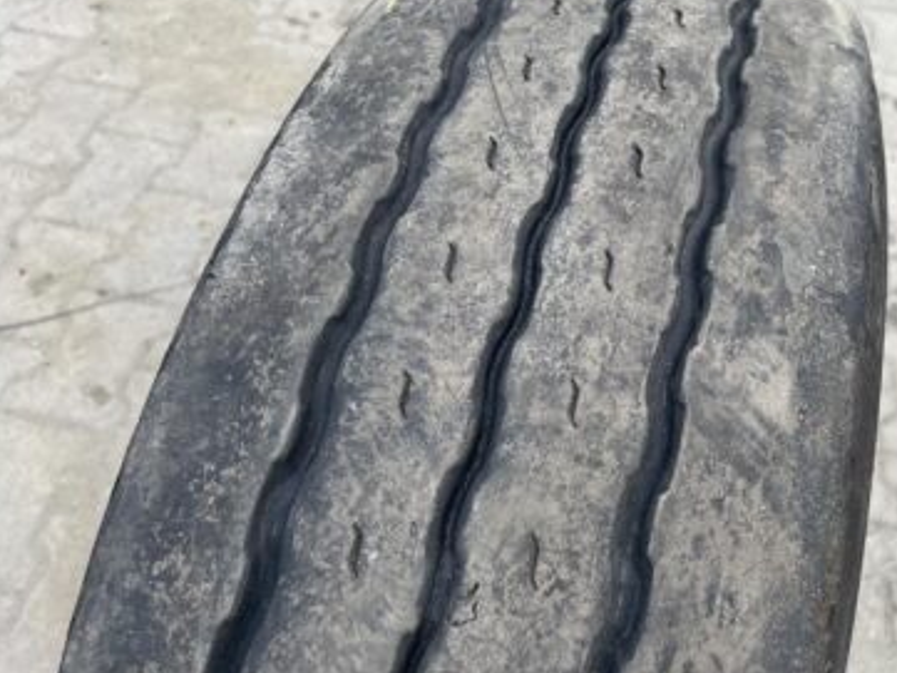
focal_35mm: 31
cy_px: 287
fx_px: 804
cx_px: 524
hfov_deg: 58.0
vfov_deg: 45.3
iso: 32
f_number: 1.6
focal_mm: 4.2
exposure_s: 1/297
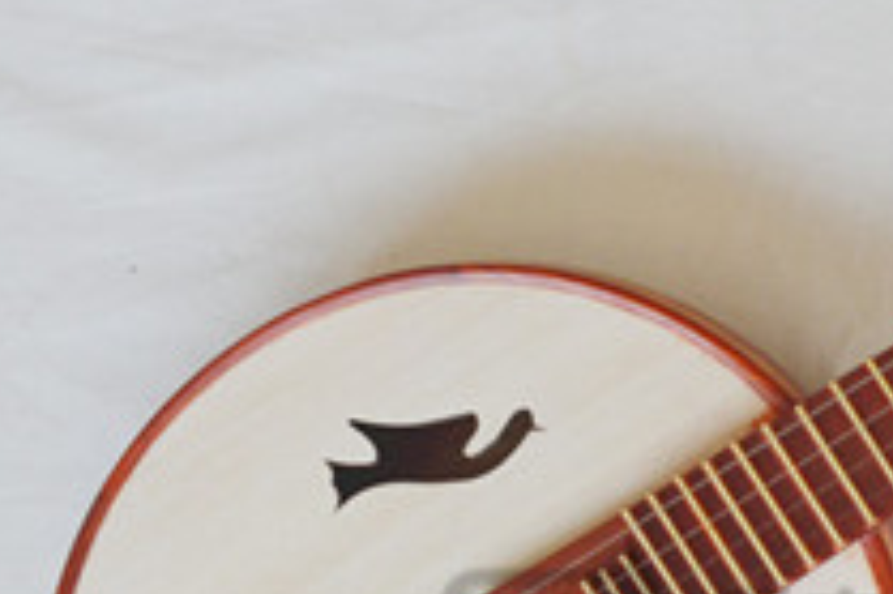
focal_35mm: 80
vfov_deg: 17.0
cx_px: 880
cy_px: 406
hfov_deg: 24.3
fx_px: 1983
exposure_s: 1/125
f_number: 5.6
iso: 400
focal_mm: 18
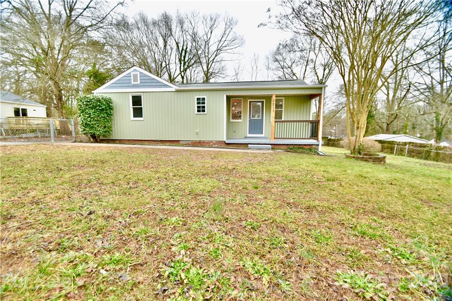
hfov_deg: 100.4
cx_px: 226
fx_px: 188
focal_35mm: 15
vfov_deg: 77.3
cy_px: 150
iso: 100
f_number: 5.6
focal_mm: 10
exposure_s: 1/30
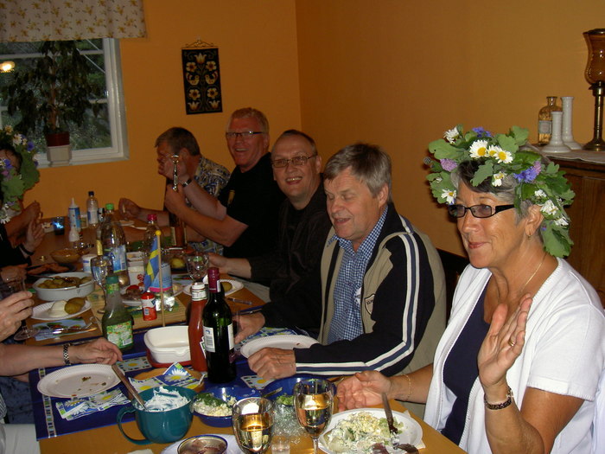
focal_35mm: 39
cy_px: 227
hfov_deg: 47.9
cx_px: 302
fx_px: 682
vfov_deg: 36.8
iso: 100
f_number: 2.8
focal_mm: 8
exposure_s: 1/60
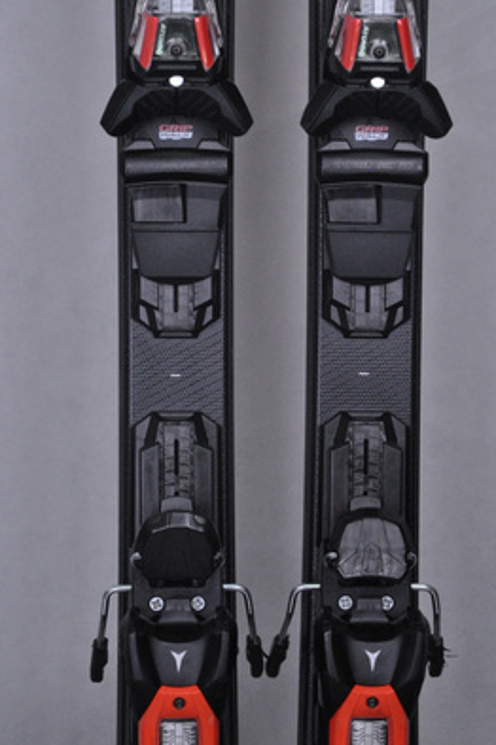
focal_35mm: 129
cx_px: 268
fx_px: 2662
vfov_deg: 16.0
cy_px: 405
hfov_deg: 10.6
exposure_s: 1/125
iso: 3200
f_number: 9.5
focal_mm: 75
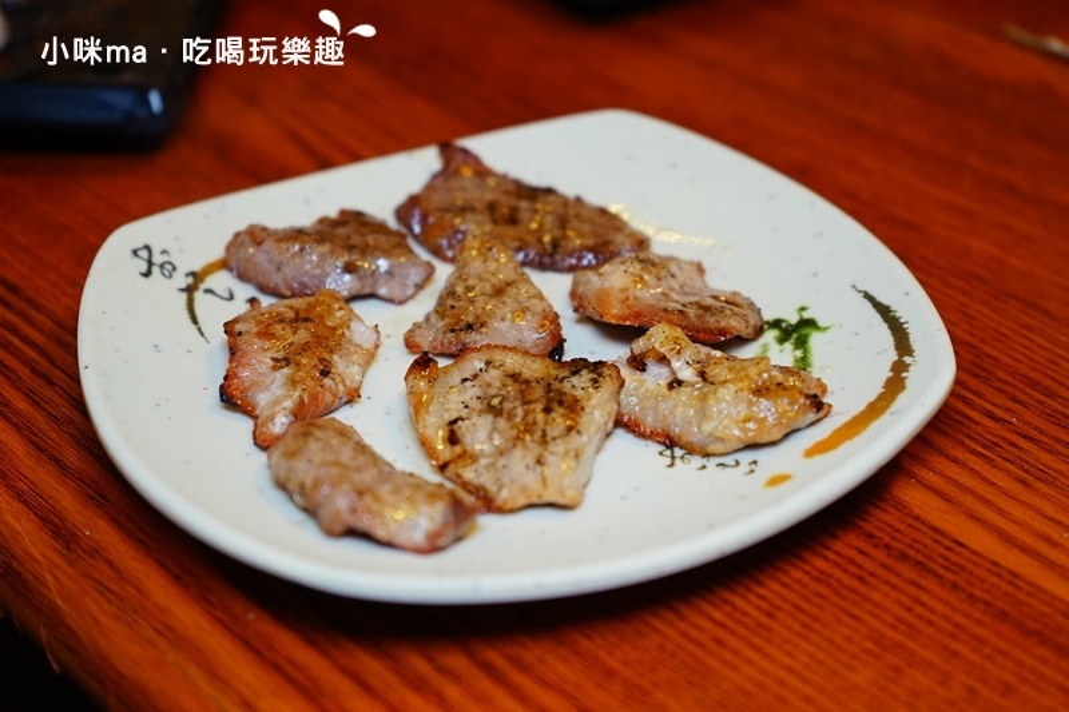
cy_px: 356
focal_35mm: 55
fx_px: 1633
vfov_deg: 24.6
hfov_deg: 36.3
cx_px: 534
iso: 640
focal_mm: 55
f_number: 5
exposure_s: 1/60
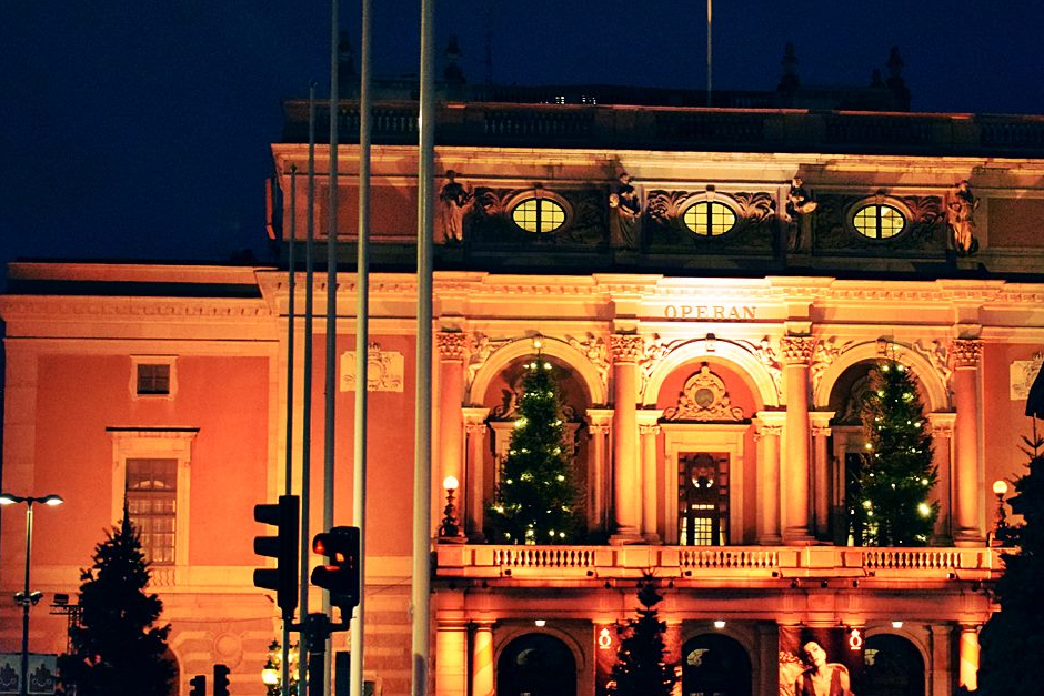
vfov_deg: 14.1
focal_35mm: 97
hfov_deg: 20.9
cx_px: 706
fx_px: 2813
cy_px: 380
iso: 6400
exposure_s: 1/50
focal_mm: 38
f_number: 4.8
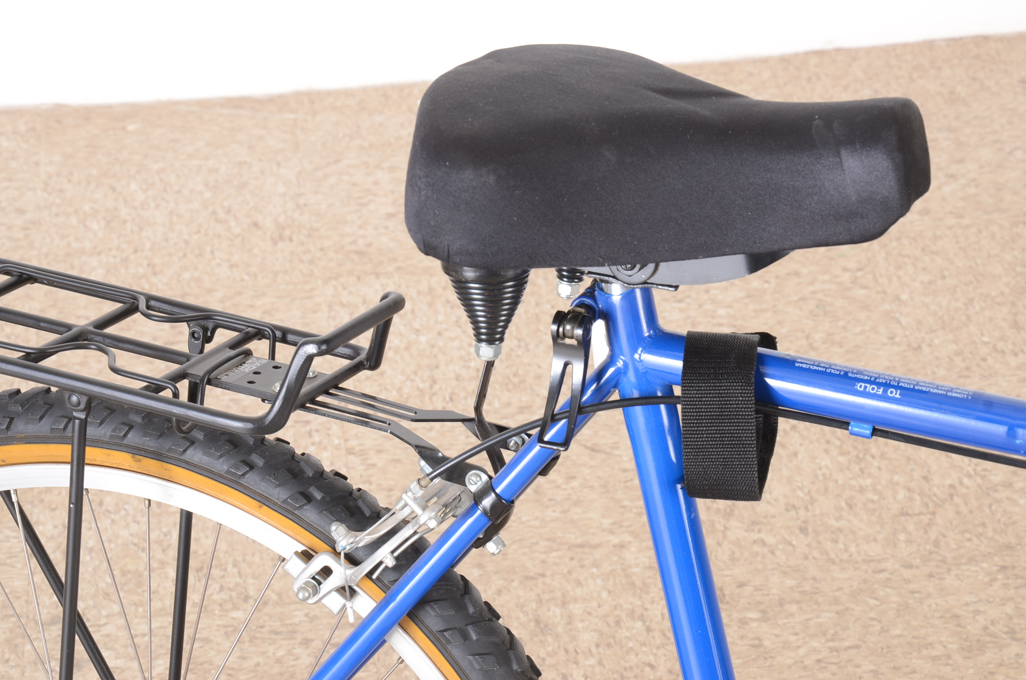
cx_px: 513
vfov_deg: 13.8
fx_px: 2816
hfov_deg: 20.7
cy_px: 340
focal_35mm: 99
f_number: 11
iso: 160
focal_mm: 66
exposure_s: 1/100
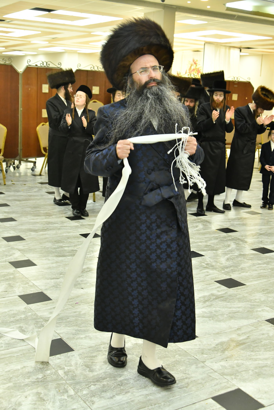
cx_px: 137
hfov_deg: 29.2
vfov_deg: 42.7
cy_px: 205
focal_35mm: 46
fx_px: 525
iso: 4000
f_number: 5
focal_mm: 46
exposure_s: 1/250
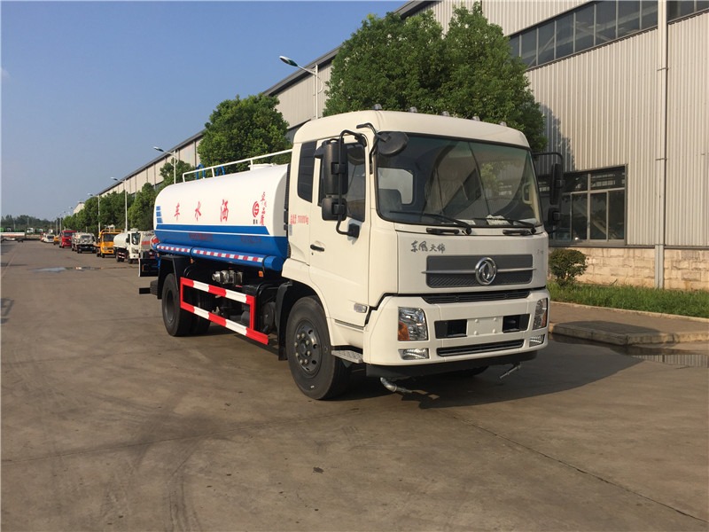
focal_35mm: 29
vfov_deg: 48.2
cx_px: 354
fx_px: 594
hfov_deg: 61.7
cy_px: 266
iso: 32
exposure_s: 1/2326
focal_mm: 4.15
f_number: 2.2
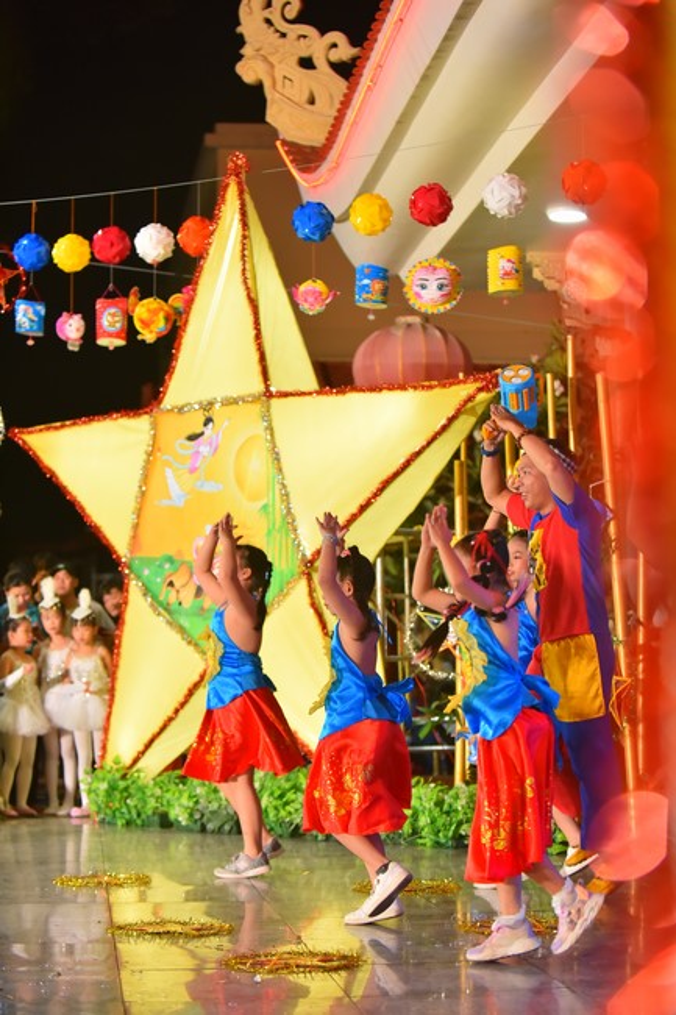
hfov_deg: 19.4
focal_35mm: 70
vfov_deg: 28.9
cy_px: 508
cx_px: 338
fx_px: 1973
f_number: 2.8
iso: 1250
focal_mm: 70
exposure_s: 1/320
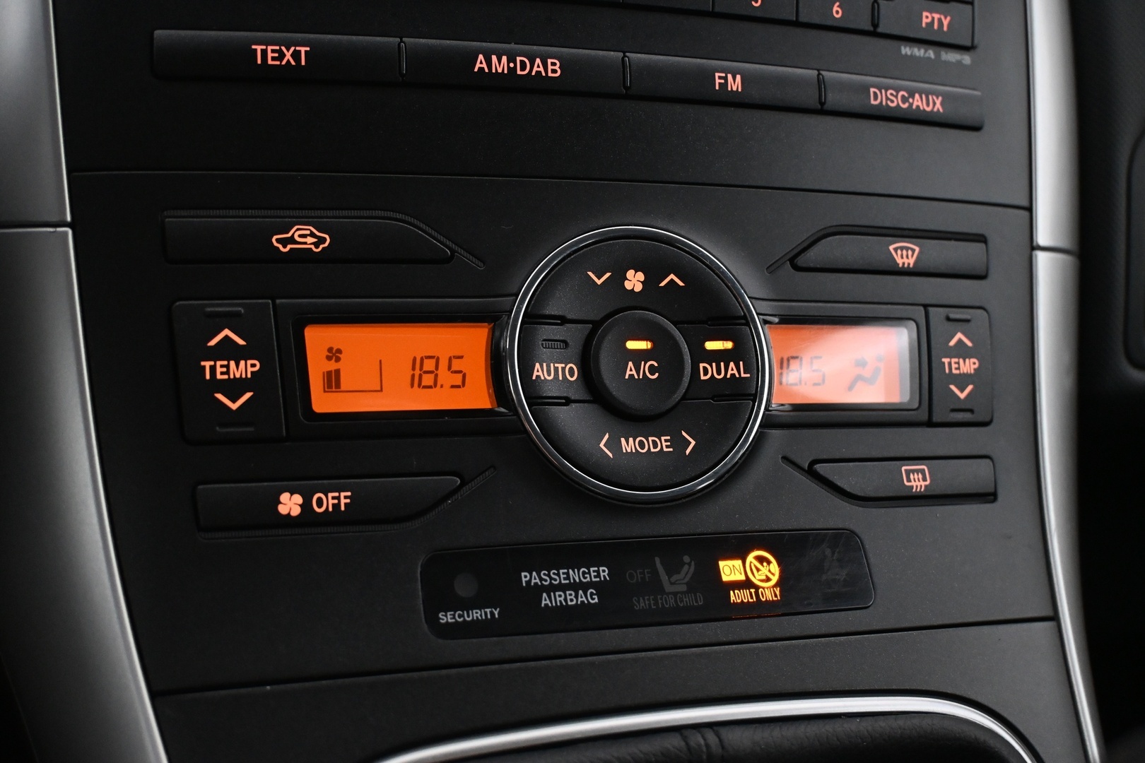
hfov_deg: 49.6
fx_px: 1240
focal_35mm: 39
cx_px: 572
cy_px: 382
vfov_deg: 34.2
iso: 3600
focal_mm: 26
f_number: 4.5
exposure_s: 1/40
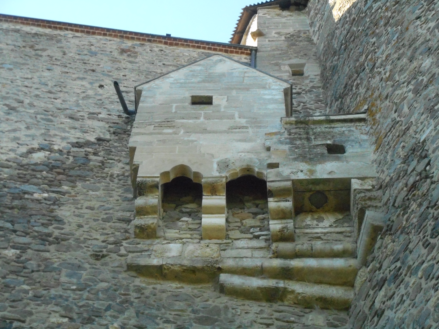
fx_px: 977
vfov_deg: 19.1
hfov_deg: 25.3
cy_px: 164
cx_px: 220
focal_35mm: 77
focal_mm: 13.8
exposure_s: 1/500
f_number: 5.5
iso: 800
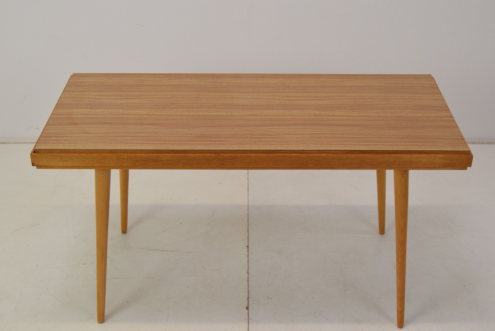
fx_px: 722
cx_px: 248
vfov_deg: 25.8
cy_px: 166
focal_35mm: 52
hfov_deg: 37.8
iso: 1600
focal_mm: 35
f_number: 8
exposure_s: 1/250
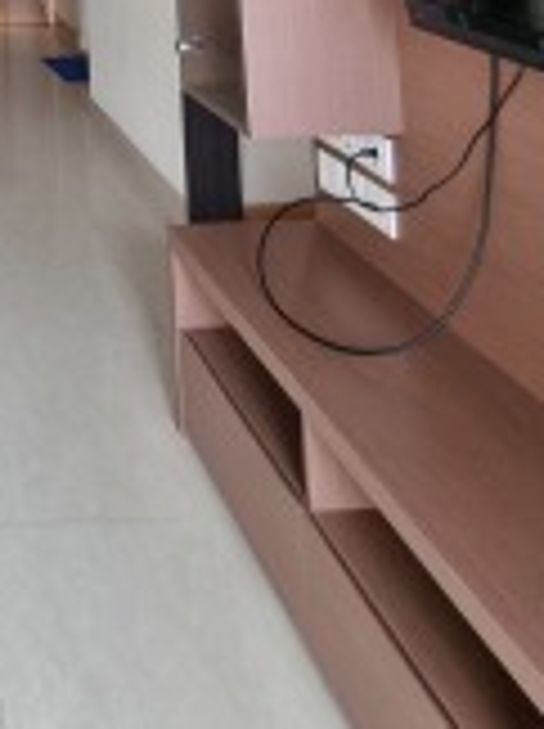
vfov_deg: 35.2
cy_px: -212
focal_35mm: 37
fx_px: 777
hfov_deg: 31.8
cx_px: -119
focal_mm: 2.2
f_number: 2.2
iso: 125
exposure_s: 1/50
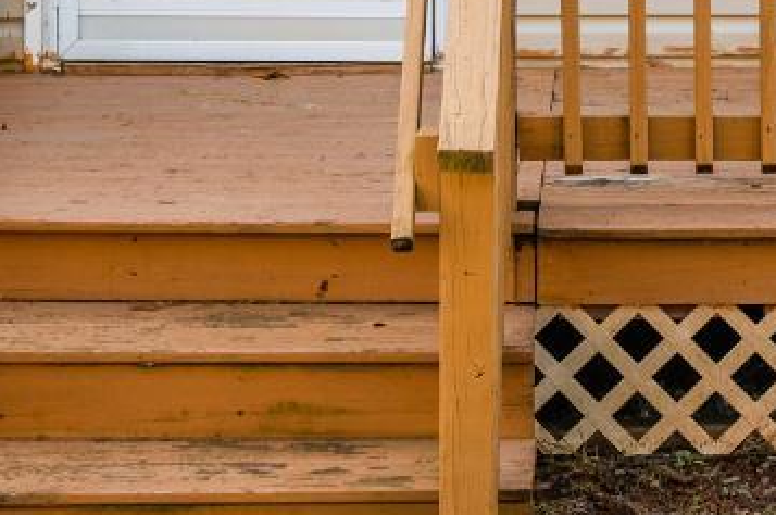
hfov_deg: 16.1
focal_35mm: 126
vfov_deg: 10.2
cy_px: -410
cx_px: 689
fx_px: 2712
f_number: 4
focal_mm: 30
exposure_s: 1/250
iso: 200
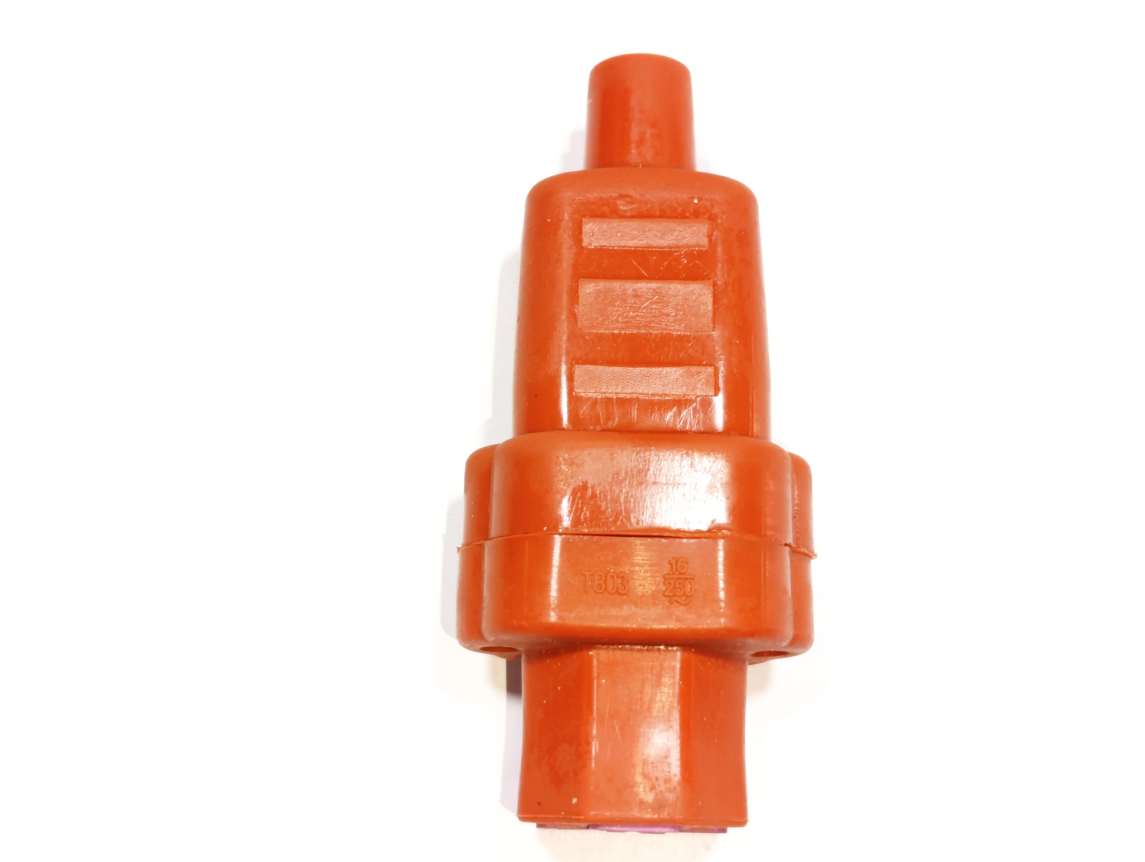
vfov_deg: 59.0
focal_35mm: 23
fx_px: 762
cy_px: 431
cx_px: 572
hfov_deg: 73.8
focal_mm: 6.14
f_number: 1.6
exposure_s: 1/100
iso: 640
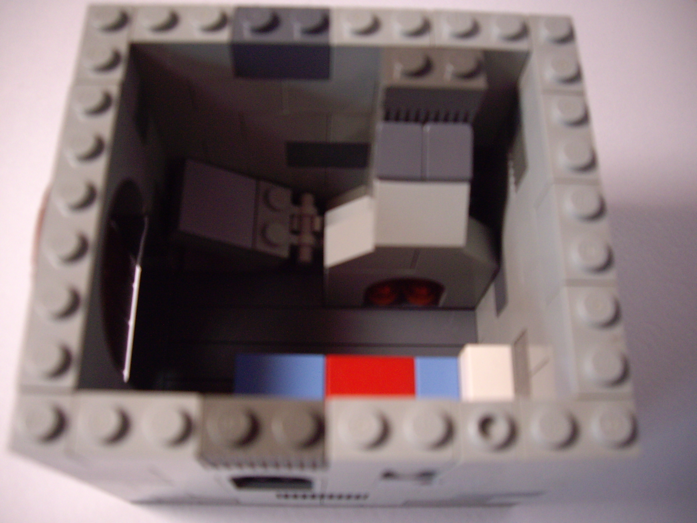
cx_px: 348
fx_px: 765
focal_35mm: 38
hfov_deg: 49.0
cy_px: 262
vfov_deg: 37.7
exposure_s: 1/80
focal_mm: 6.2
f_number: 2.7
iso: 200
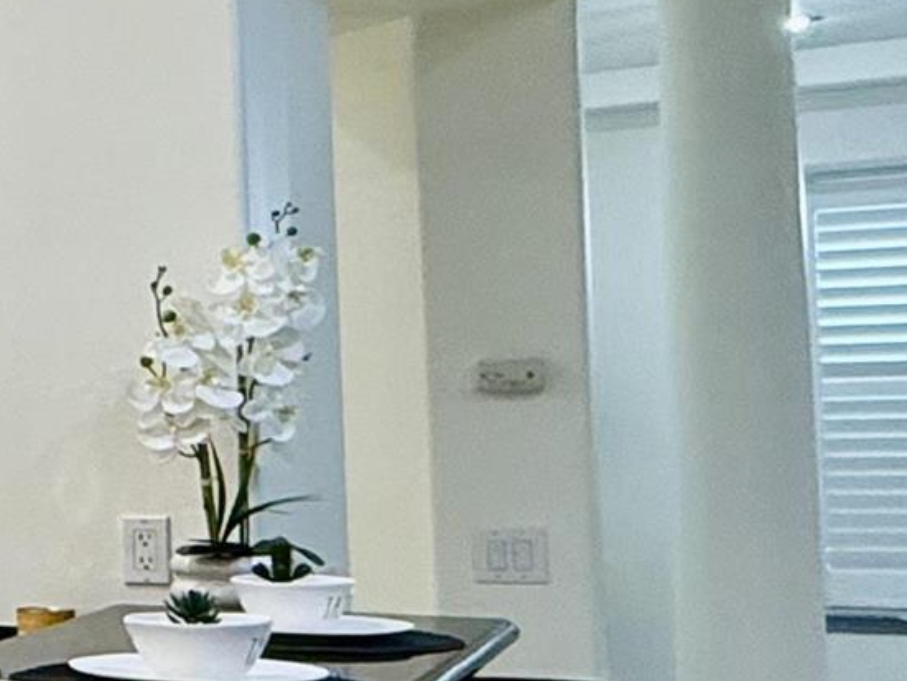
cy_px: 431
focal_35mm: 78
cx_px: -1016
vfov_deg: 18.9
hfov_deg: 16.8
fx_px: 2045
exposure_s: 1/120
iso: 250
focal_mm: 2.22
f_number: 2.2
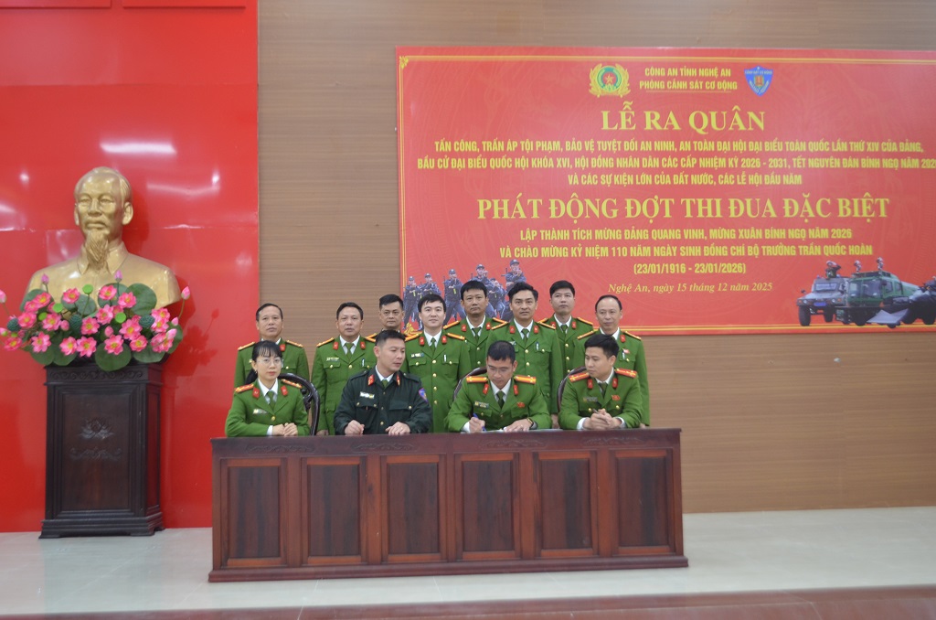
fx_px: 1090
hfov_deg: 46.5
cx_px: 468
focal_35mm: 42
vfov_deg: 31.7
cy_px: 310
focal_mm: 28
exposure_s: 1/50
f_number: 4.5
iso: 640
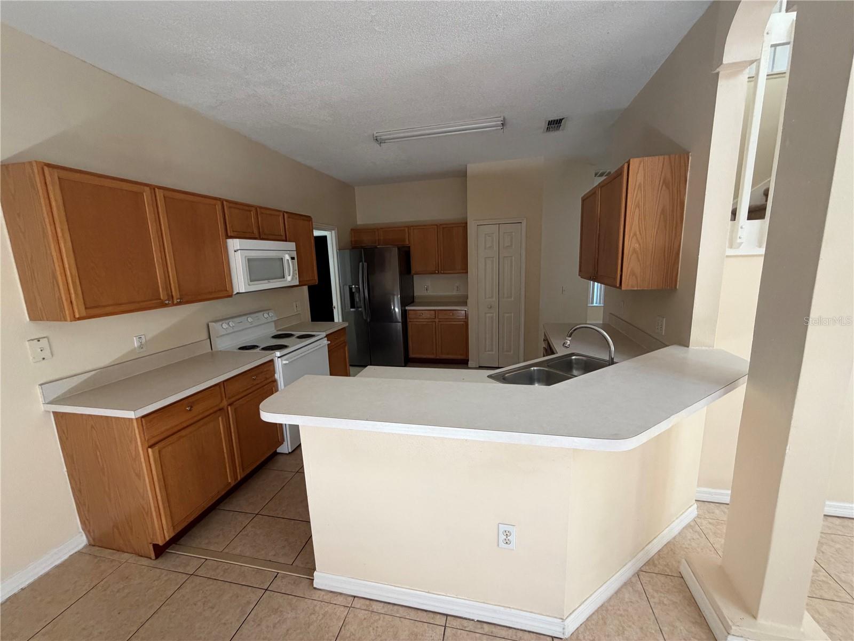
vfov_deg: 85.7
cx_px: 427
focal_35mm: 14
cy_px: 320
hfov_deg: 102.1
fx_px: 345
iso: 320
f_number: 2.2
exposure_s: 1/119
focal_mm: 2.22
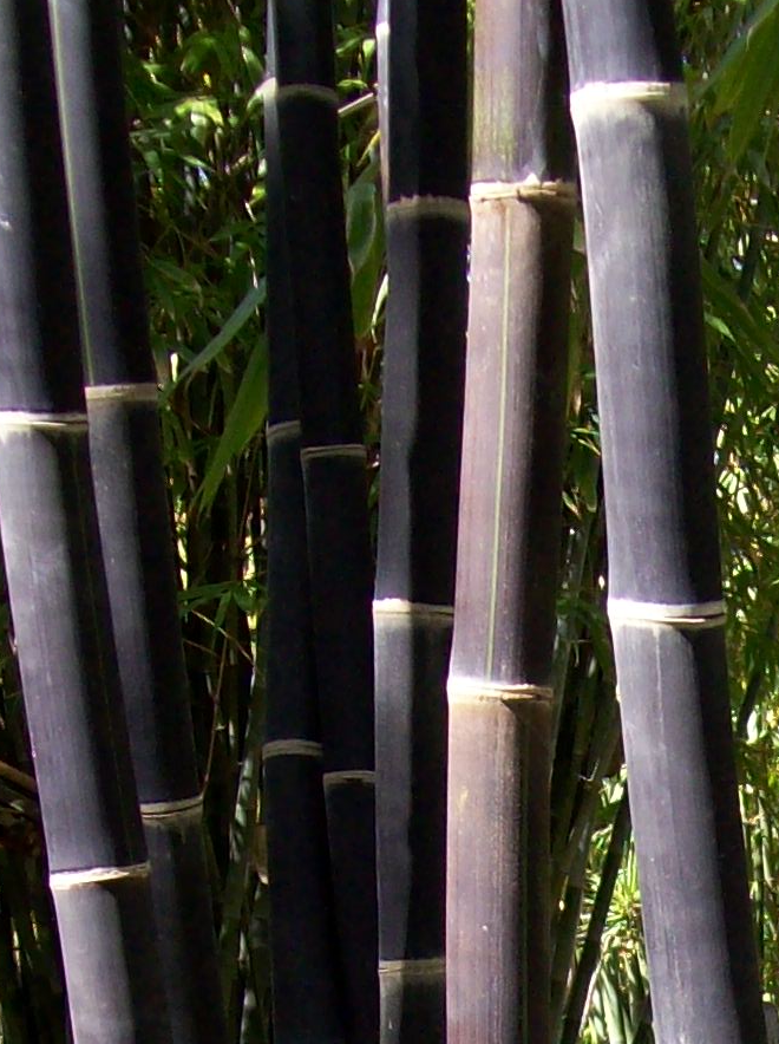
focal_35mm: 116
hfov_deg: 12.4
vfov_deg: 16.0
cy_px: 1422
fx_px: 3491
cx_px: 995
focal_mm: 6
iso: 80
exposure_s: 1/309
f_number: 2.7
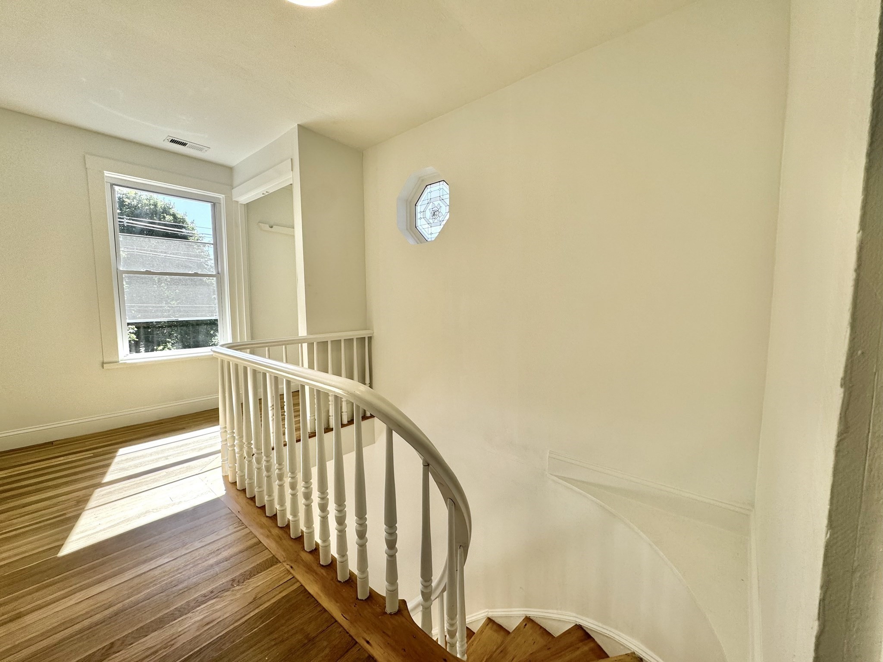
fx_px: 357
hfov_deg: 102.1
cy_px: 331
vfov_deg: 85.7
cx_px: 442
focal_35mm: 14
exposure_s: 1/166
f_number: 2.2
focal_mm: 2.22
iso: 40
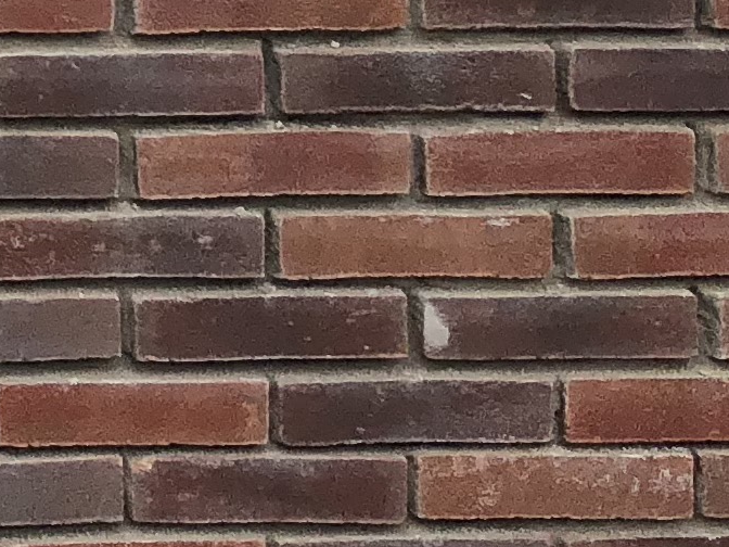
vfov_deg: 8.2
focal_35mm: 168
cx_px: -1048
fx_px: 3538
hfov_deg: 10.2
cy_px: -712
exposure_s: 1/979
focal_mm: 3.99
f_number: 1.8
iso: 20
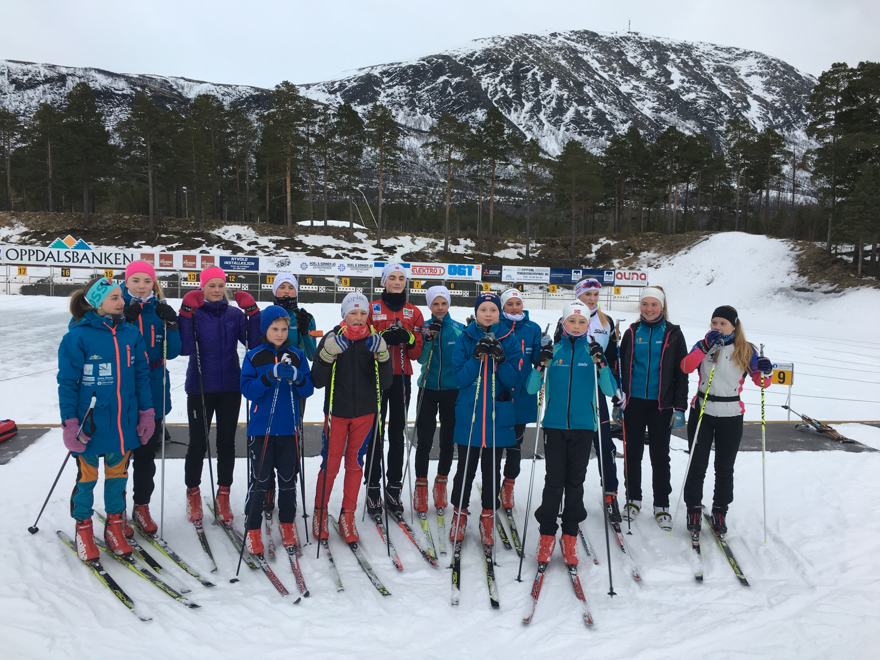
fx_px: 737
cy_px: 330
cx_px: 440
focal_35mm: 29
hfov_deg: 61.7
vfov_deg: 48.2
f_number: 2.2
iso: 25
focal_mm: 4.15
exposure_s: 1/100
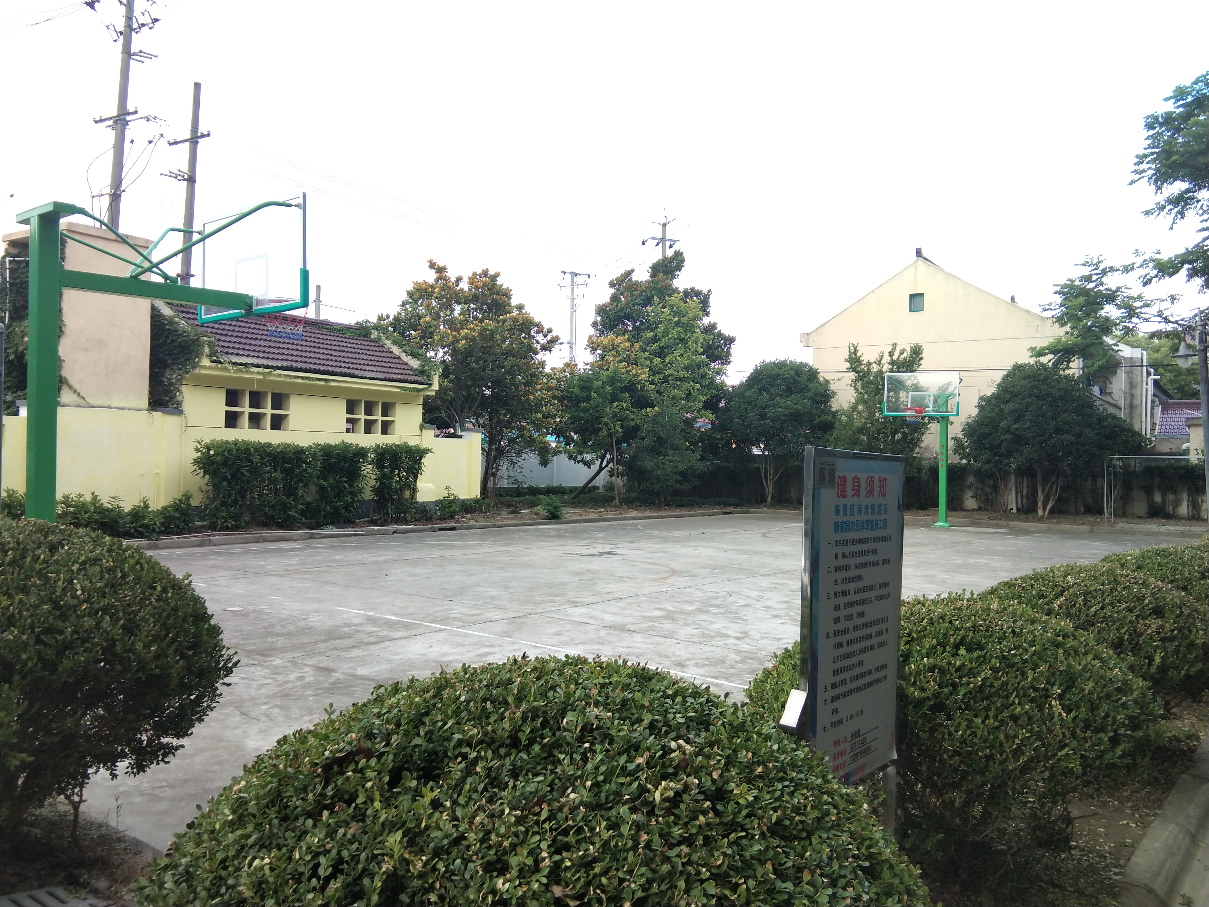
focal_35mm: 31
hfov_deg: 58.4
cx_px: 604
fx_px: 1083
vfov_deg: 45.4
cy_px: 454
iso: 50
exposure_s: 1/181
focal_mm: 3.69
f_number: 2.2
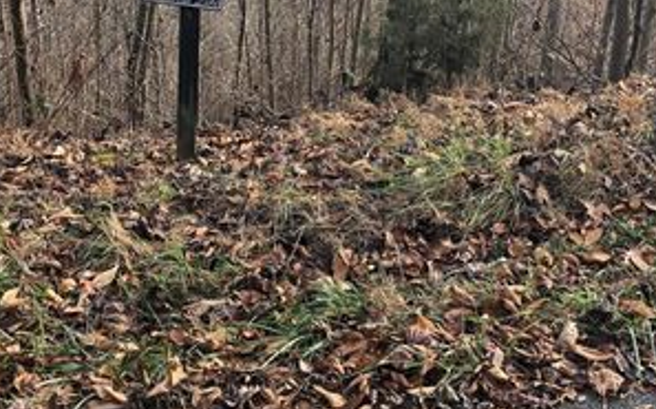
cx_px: 358
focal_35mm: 50
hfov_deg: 40.3
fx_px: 893
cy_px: 59
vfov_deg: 25.2
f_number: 1.8
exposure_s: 1/188
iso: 20
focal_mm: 4
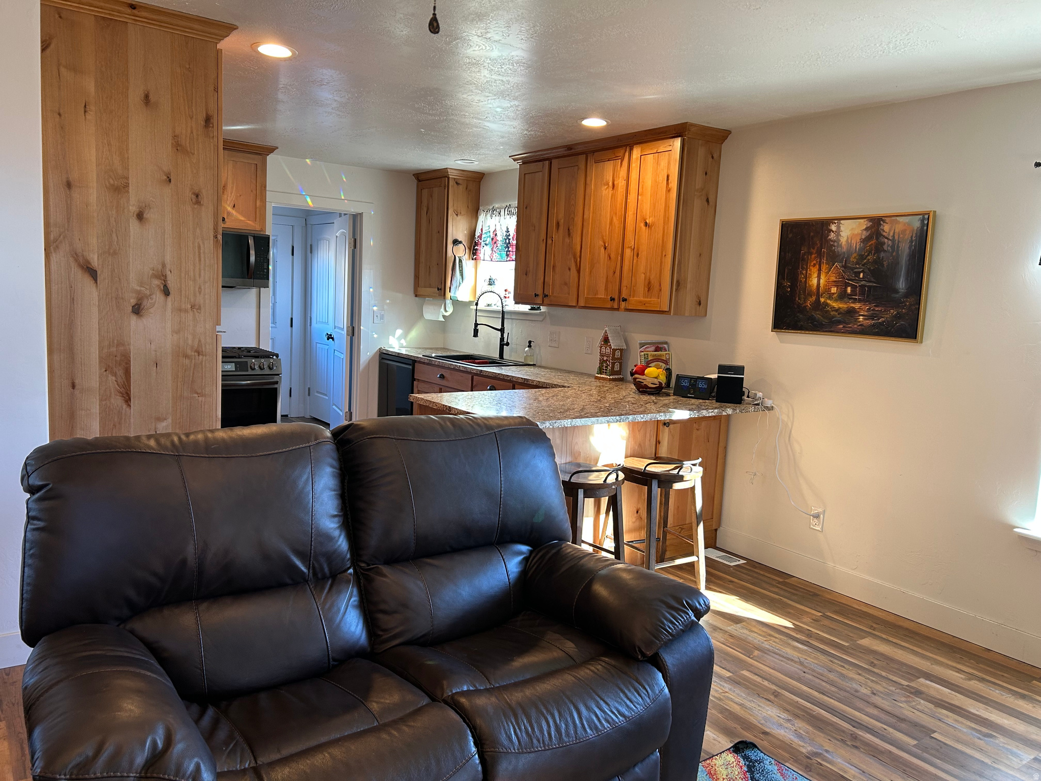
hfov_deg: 67.3
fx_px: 782
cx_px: 520
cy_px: 390
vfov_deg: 53.1
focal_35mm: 26
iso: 100
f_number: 1.5
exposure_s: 1/60
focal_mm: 5.7
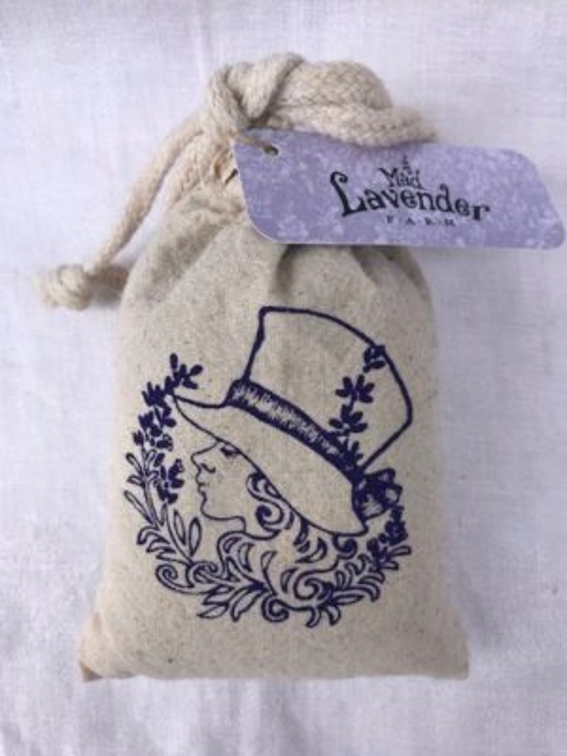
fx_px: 612
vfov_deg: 63.4
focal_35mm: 28
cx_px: 284
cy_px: 378
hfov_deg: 49.7
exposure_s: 1/772
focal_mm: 3.99
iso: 20
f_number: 1.8
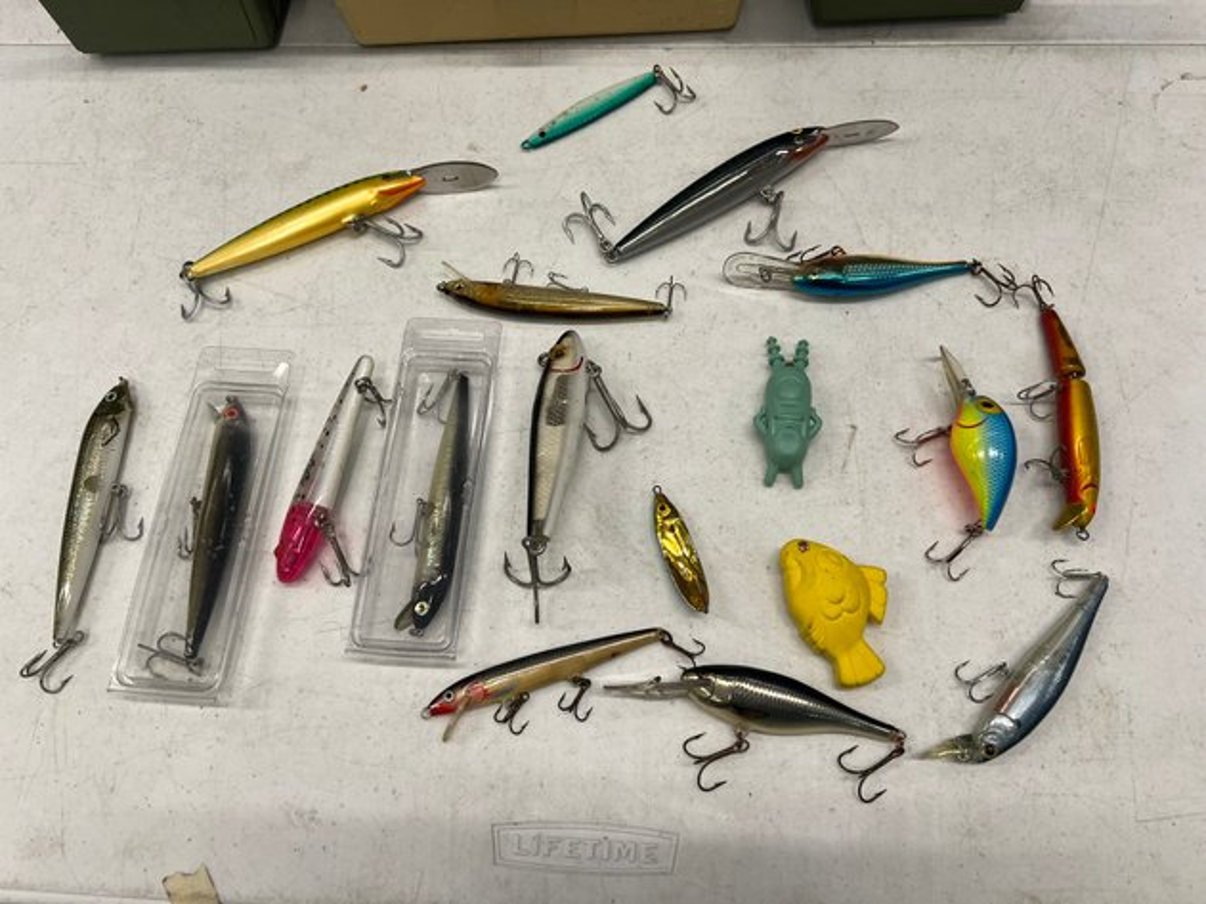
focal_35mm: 26
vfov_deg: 53.0
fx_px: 906
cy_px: 452
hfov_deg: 67.3
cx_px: 603
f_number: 1.5
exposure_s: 1/60
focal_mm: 5.7
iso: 80
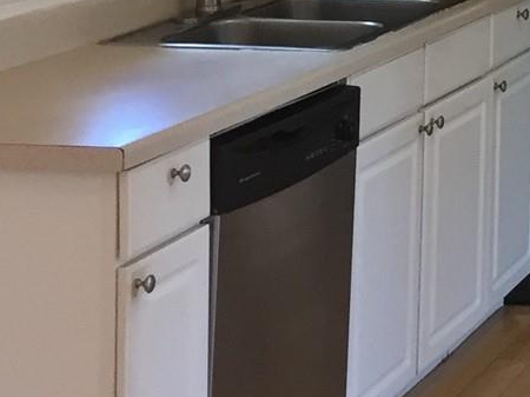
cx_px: 915
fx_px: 2020
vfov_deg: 10.6
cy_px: -274
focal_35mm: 132
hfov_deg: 13.6
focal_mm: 4.15
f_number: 2.2
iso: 64
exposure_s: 1/30
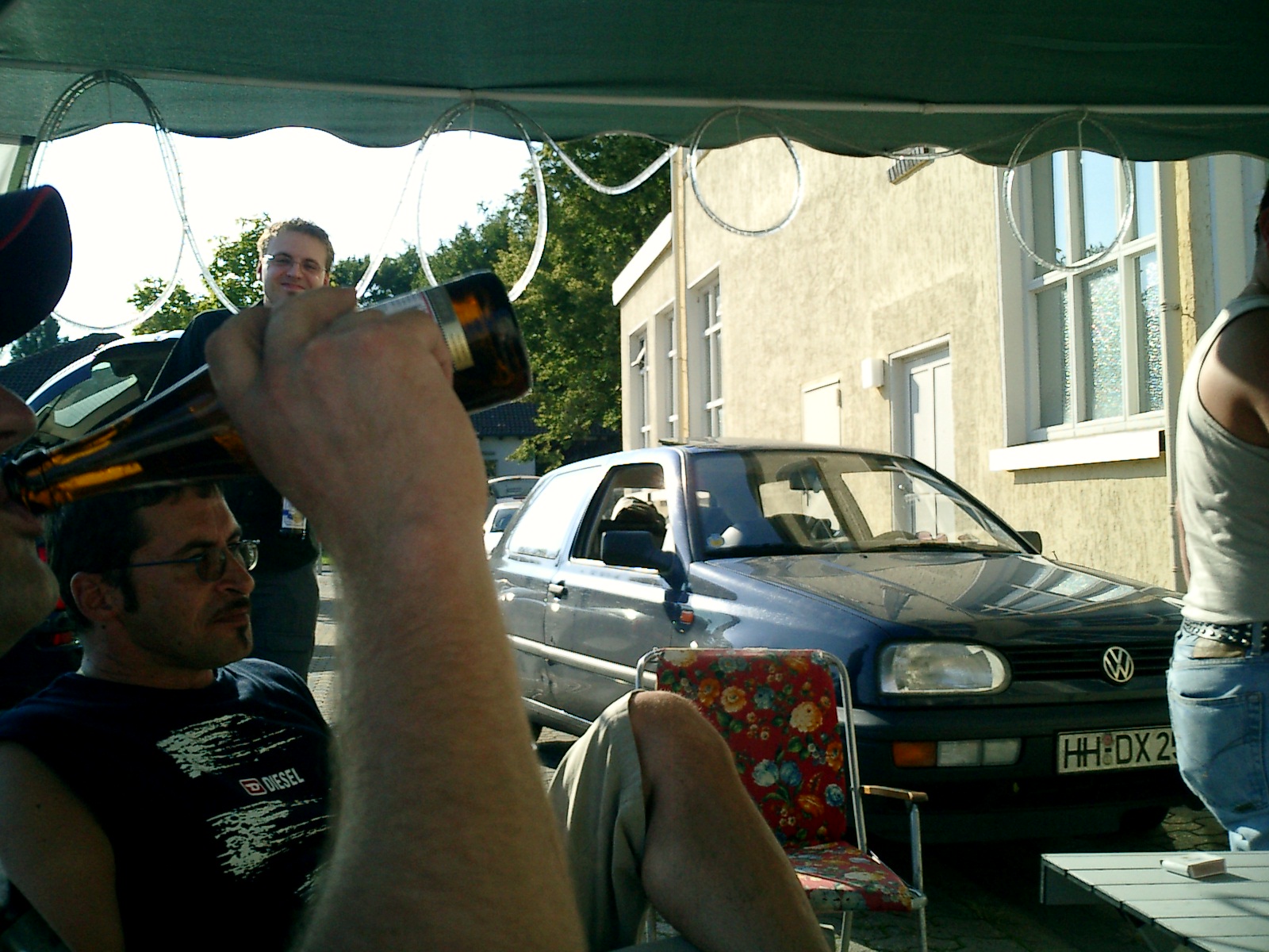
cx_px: 634
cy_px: 476
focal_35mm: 36
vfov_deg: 39.7
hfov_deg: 51.4
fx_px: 1320
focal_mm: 7.5
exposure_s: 1/1250
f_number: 3.2
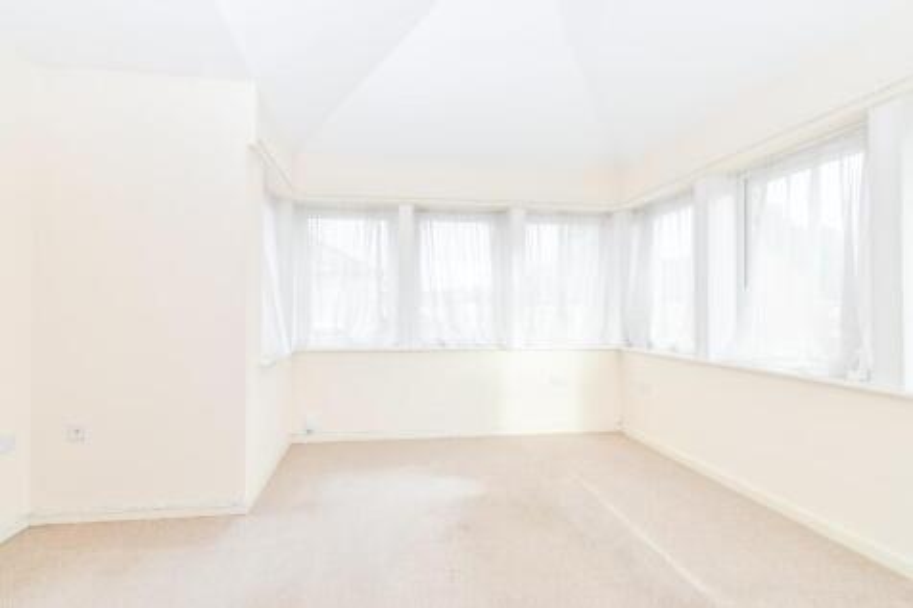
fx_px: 380
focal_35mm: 15
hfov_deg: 100.4
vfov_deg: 77.3
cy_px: 304
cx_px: 456
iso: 200
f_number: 7.1
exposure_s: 1/20
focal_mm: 10
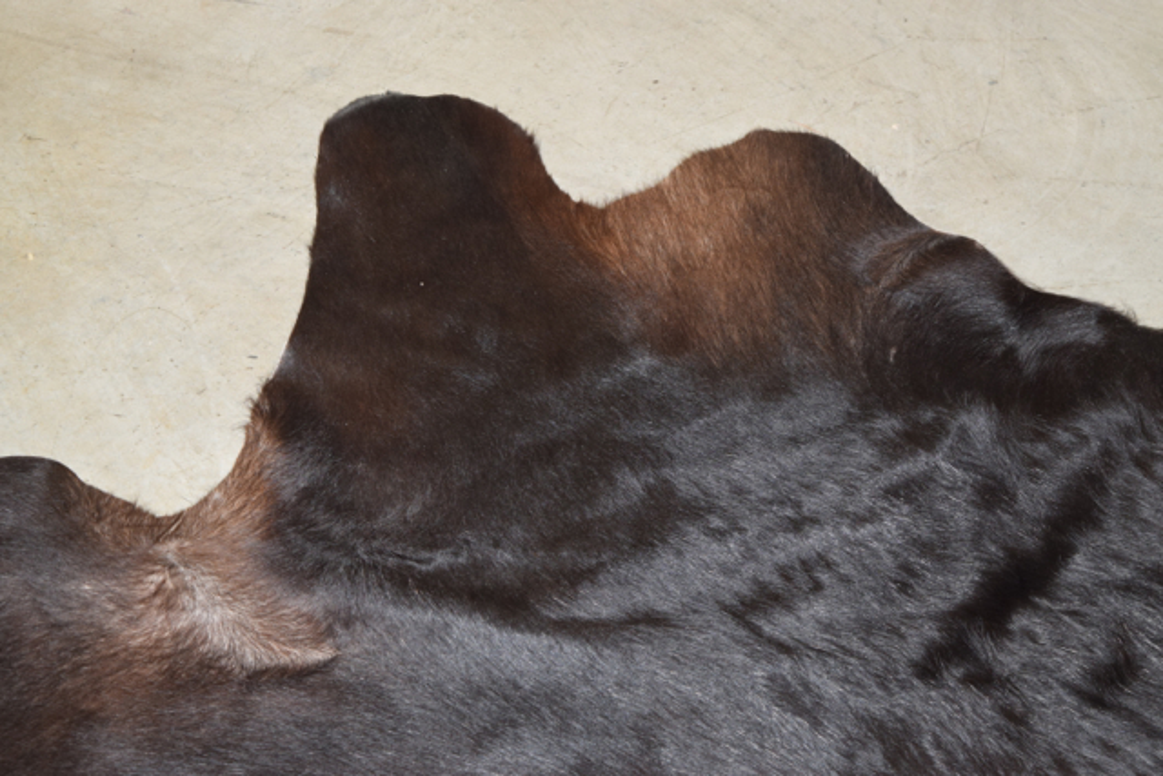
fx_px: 2666
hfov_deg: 24.6
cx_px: 582
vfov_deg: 16.6
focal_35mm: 82
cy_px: 388
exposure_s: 1/125
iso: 800
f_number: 6.3
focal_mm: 55
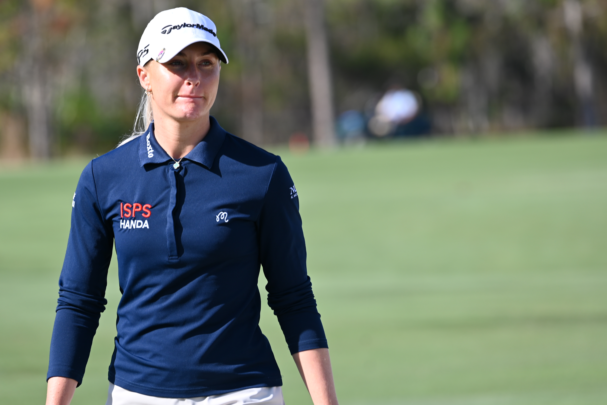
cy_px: 202
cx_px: 304
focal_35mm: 390
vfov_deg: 3.5
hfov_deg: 5.3
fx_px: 6575
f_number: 5
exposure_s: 1/400
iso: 110
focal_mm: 260
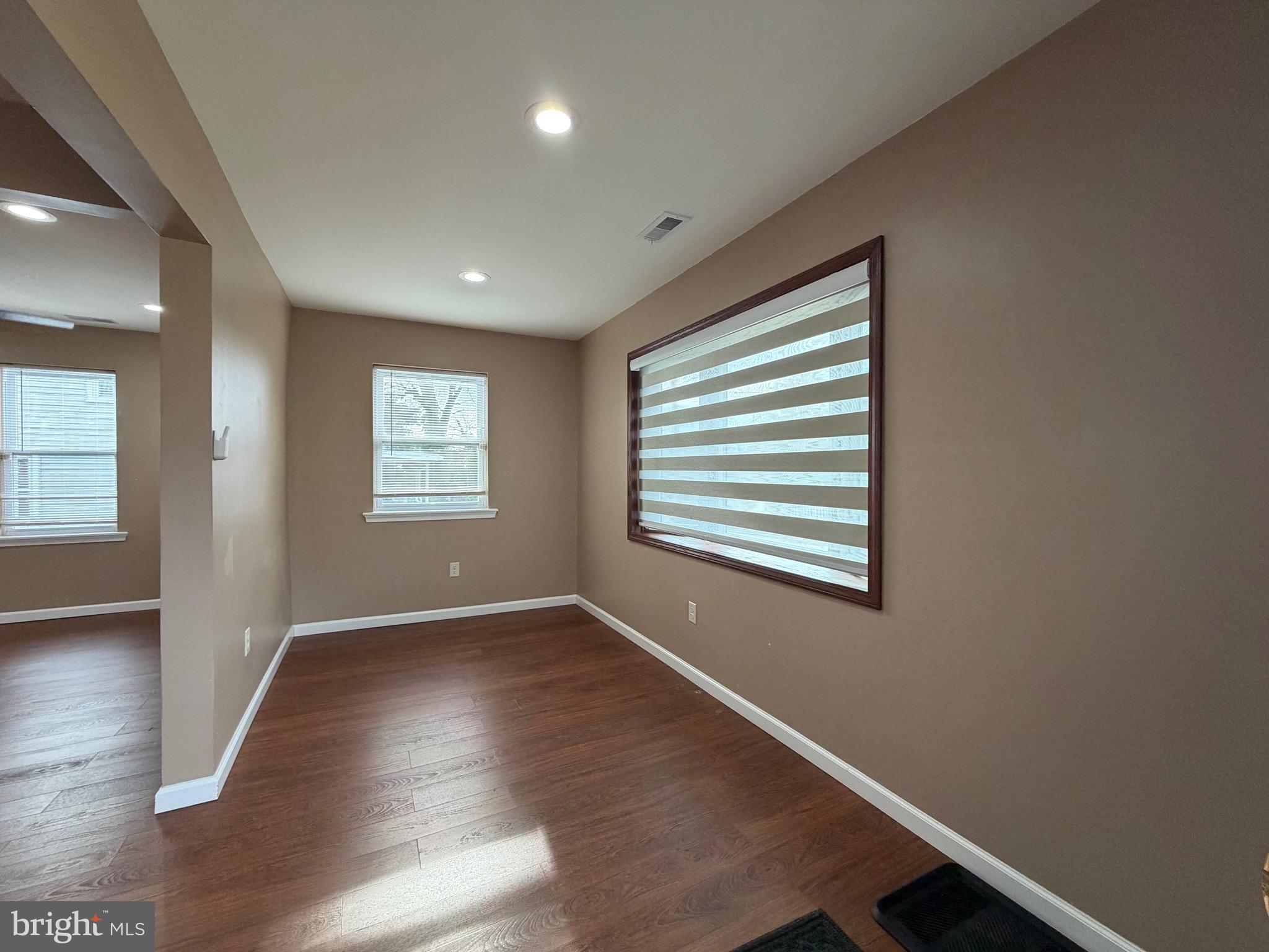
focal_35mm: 14
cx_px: 634
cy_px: 476
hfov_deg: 102.1
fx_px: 513
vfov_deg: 85.7
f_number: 2.2
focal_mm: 2.22
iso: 250
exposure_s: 1/120
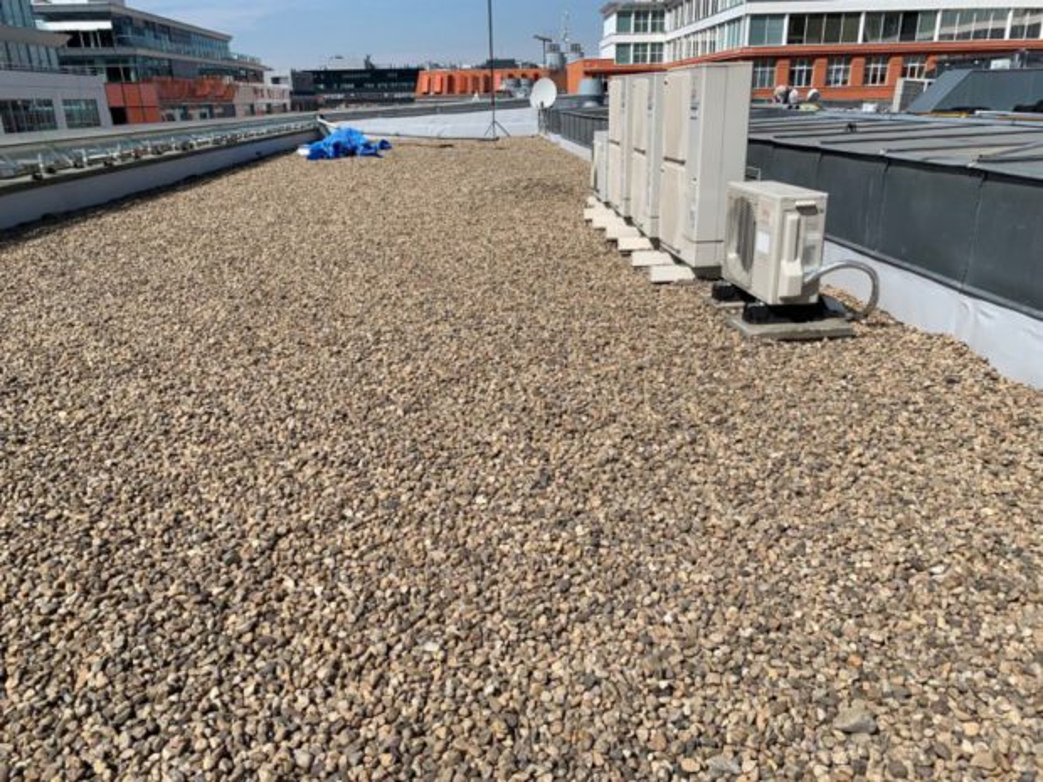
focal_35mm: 26
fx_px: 783
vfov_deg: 53.1
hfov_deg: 67.3
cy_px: 391
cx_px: 522
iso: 25
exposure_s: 1/3521
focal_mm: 4.25
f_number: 1.8
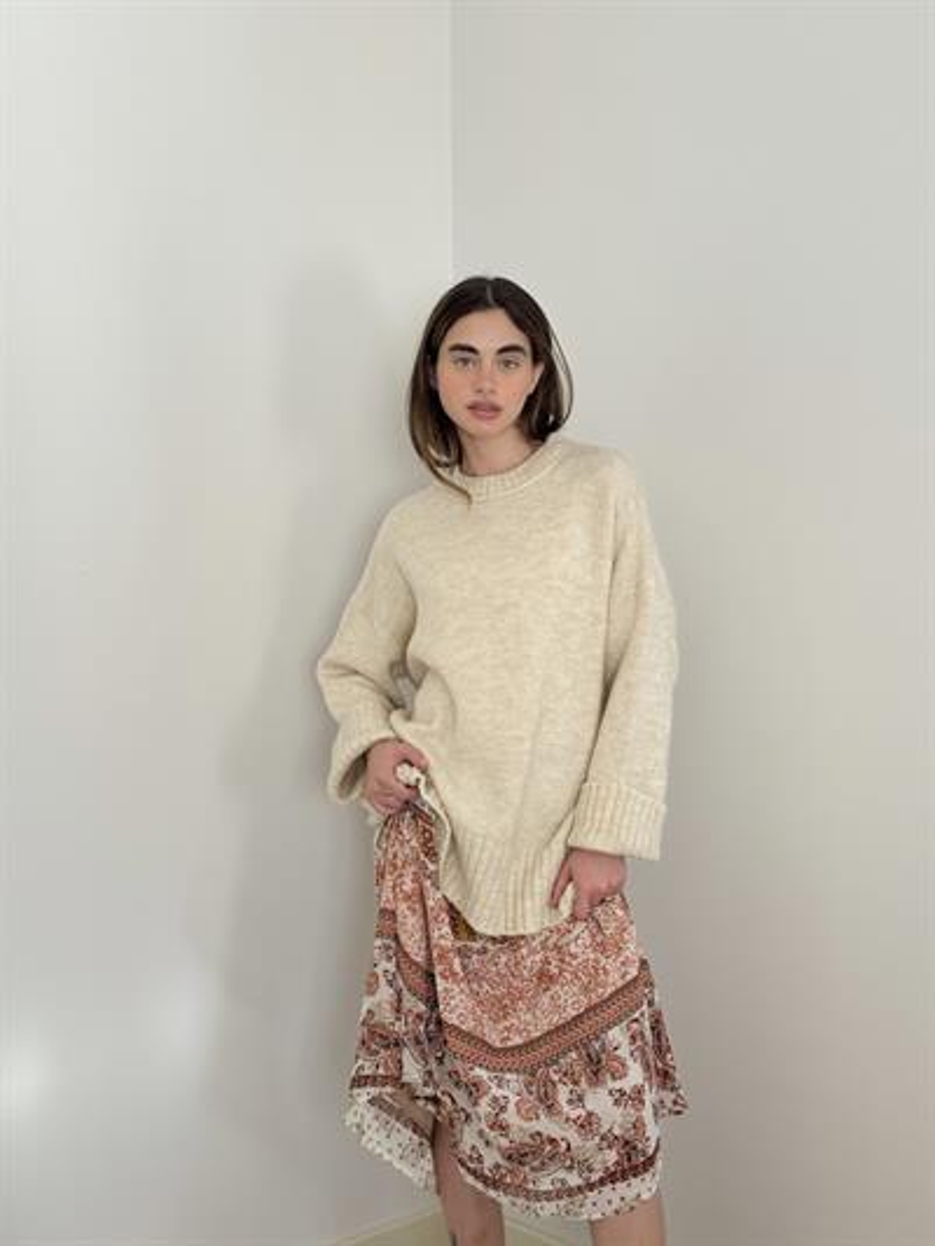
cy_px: 623
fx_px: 1728
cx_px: 468
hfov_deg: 30.3
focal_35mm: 48
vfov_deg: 39.6
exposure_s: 1/121
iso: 64
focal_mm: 6.76
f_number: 1.78
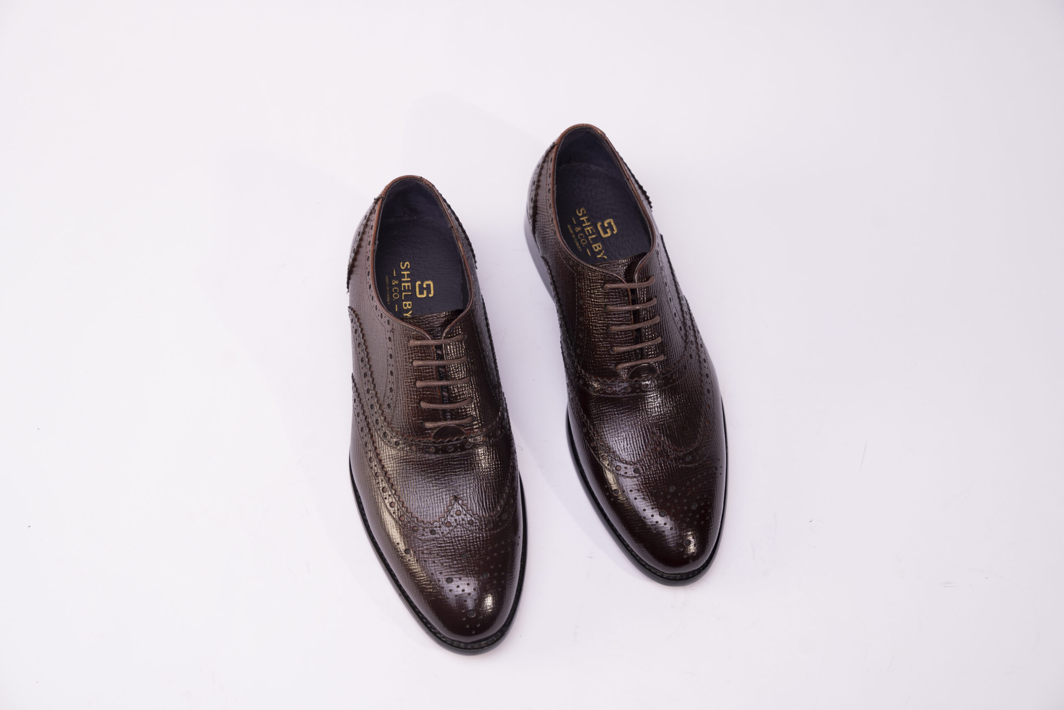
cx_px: 532
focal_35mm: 60
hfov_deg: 33.4
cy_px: 355
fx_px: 1773
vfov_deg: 22.6
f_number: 5
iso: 100
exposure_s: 1/100
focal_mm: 60
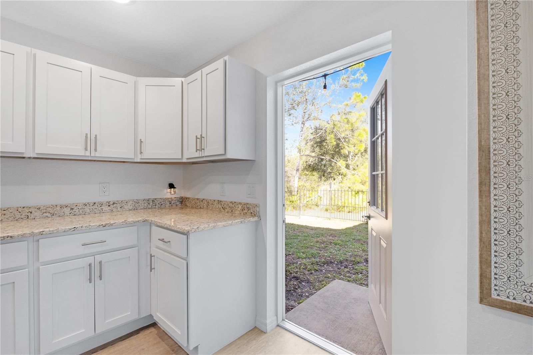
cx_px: 266
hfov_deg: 96.0
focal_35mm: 16
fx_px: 240
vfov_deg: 73.0
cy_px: 178
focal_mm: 10.8
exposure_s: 1/15
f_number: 9
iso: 250
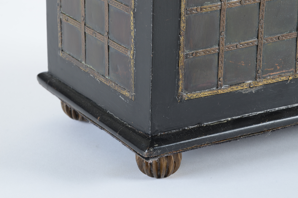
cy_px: 99
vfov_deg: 8.7
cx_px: 149
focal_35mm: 158
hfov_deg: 13.1
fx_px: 1301
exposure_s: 1/125
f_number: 13
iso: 200
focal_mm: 105
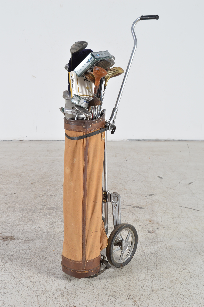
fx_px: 575
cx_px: 102
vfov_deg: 29.9
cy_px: 154
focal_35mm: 68
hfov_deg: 20.1
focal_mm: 45
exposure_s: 1/160
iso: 100
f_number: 9
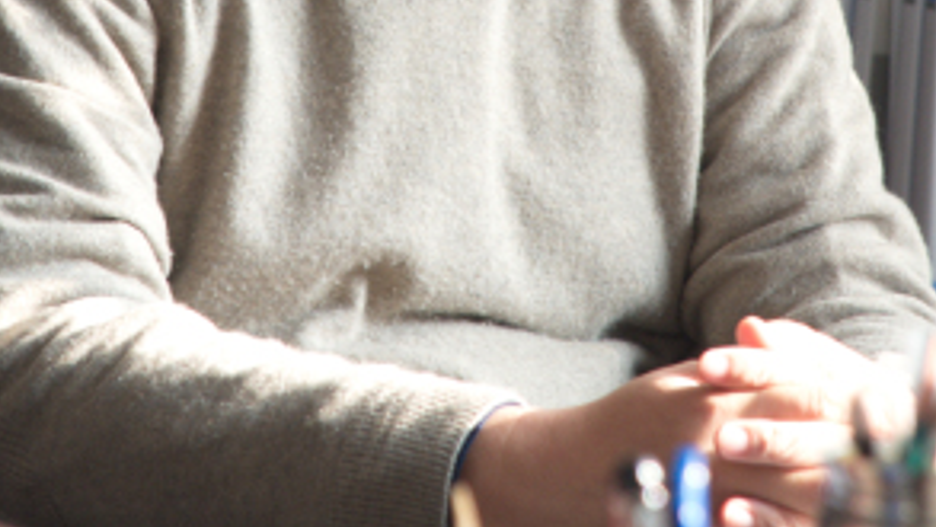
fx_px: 6405
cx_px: 450
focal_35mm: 258
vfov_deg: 4.7
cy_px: -193
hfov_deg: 8.4
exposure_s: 1/160
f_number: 6.3
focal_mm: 120
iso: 1600
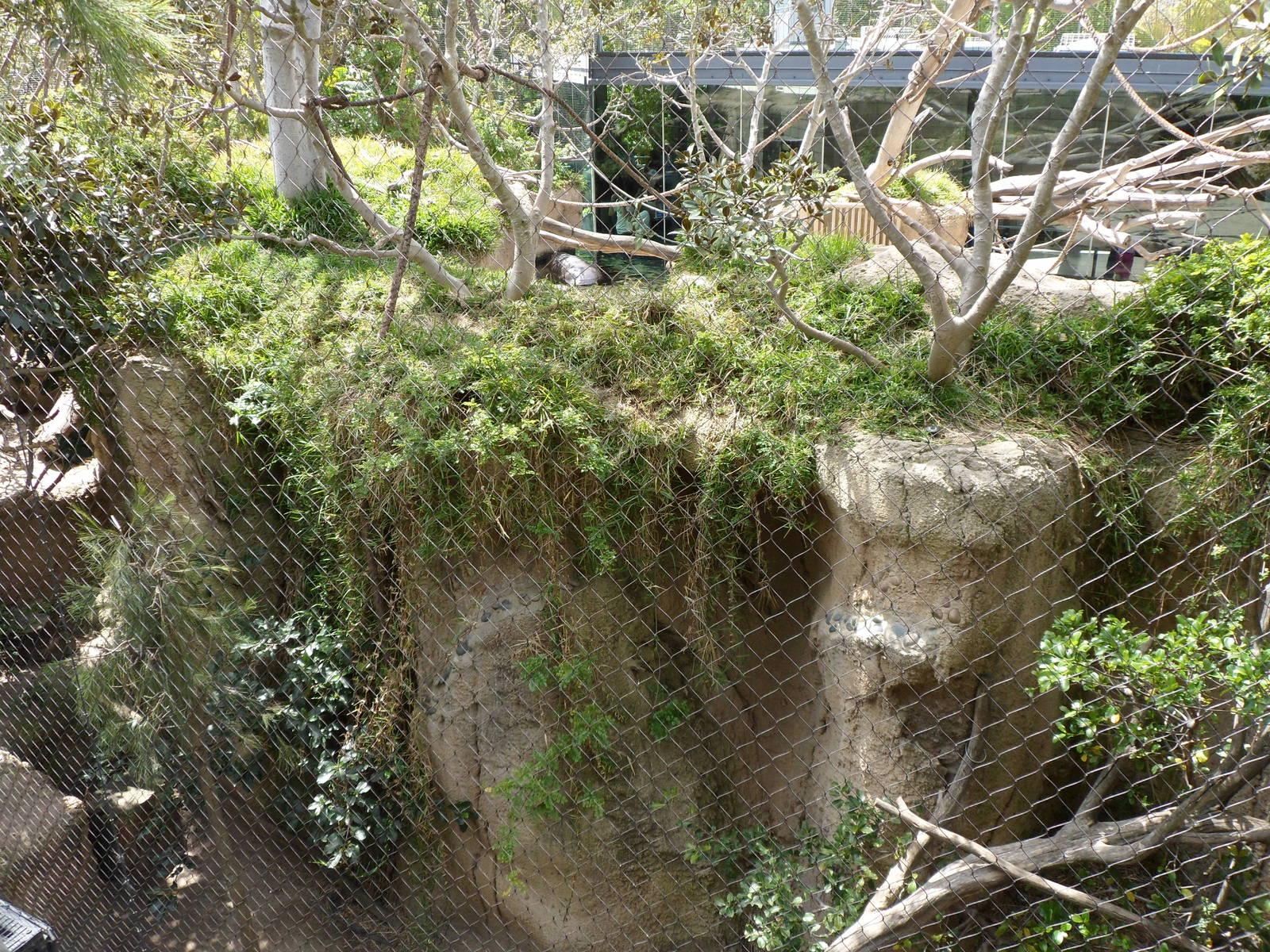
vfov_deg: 51.4
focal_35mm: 27
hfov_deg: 65.3
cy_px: 476
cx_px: 635
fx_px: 991
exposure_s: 1/125
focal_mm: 4.9
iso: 80
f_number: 3.3
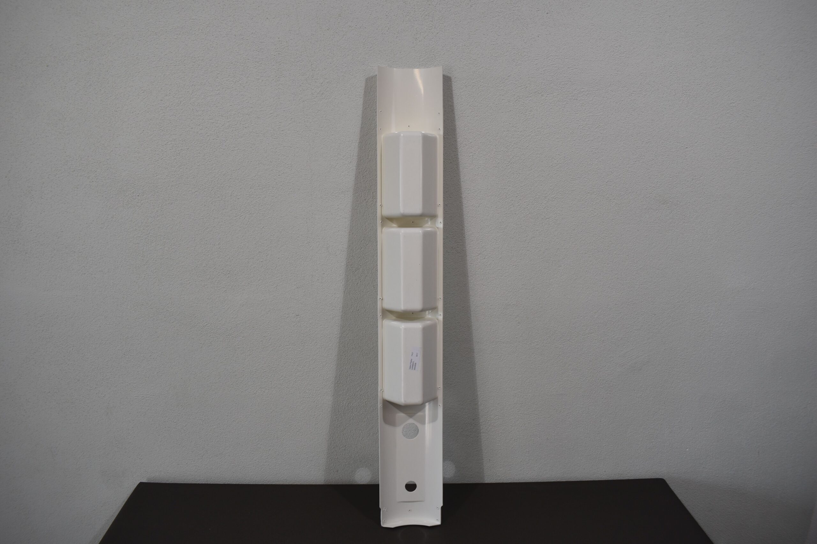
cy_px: 272
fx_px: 613
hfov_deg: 67.4
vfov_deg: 47.9
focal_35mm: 27
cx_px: 408
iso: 200
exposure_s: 1/125
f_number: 5.6
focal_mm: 18
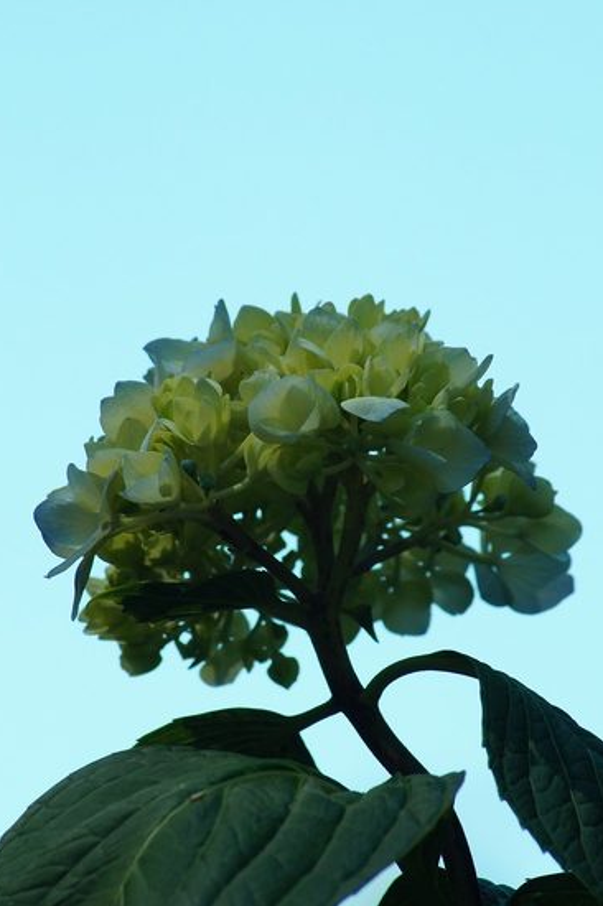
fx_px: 8226
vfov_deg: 6.3
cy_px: 479
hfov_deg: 4.2
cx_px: 319
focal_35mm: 327
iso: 640
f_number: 10
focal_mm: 200
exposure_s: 1/320
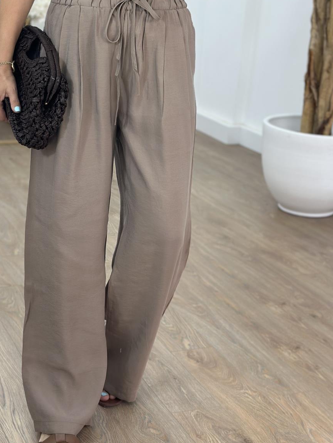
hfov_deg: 21.9
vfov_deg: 28.9
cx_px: 113
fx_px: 859
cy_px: 193
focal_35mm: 67
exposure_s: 1/100
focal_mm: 6.86
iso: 100
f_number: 1.78
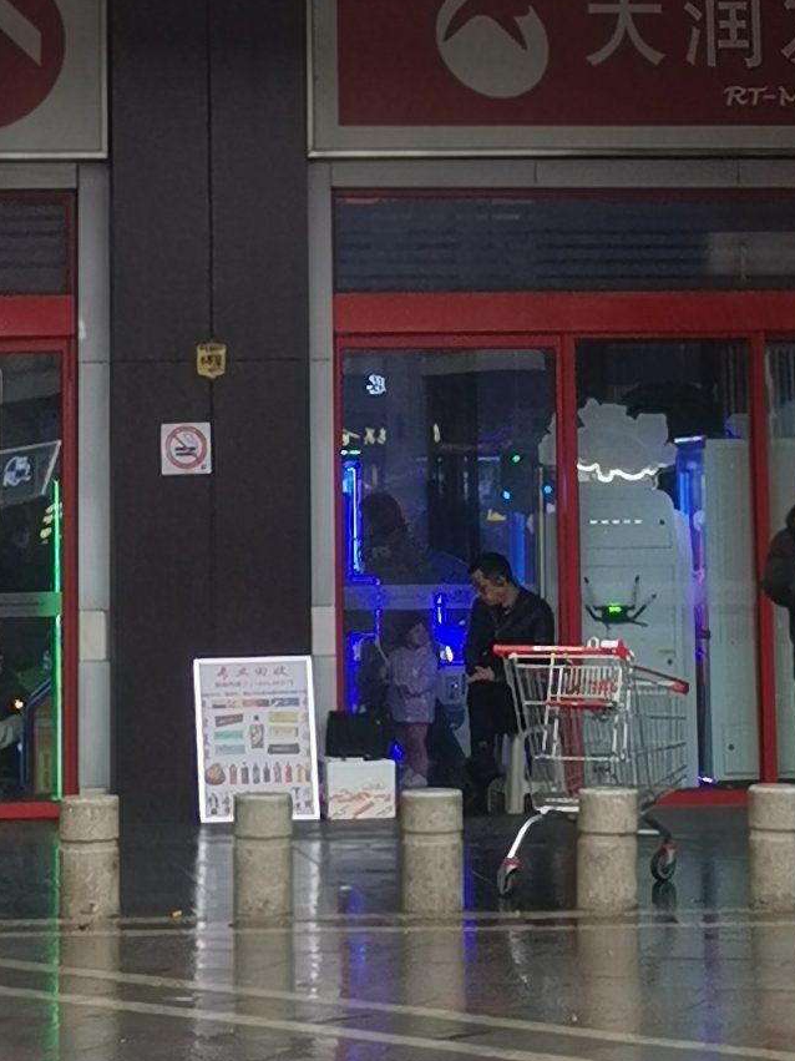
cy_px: -385
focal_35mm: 154
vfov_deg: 12.4
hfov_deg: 9.6
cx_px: 354
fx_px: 4717
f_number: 4
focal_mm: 4.75
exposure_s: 1/132
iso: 50
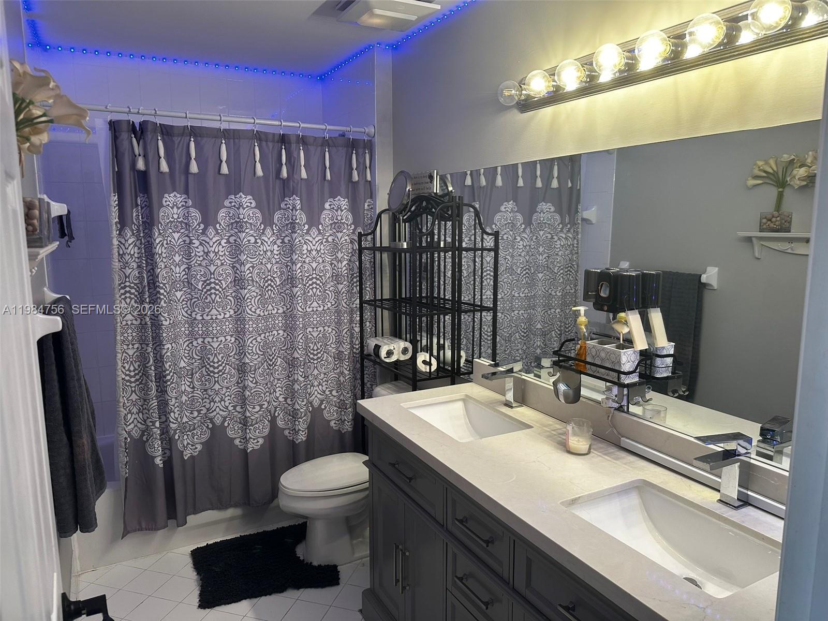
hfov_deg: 71.6
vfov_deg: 56.8
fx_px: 574
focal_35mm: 24
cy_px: 310
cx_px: 414
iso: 125
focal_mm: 6.86
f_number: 1.78
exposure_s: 1/120
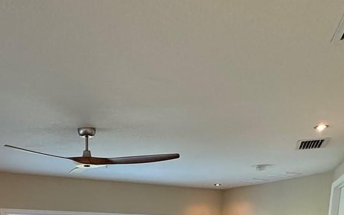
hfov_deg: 42.7
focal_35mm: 46
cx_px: 109
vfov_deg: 22.0
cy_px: 343
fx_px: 431
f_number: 2.2
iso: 250
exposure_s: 1/120
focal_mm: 2.22
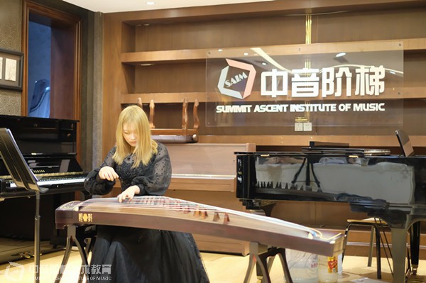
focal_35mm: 53
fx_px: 627
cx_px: 213
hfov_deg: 37.5
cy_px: 142
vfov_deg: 25.5
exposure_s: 1/75
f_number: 1.4
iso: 2000
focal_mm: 35
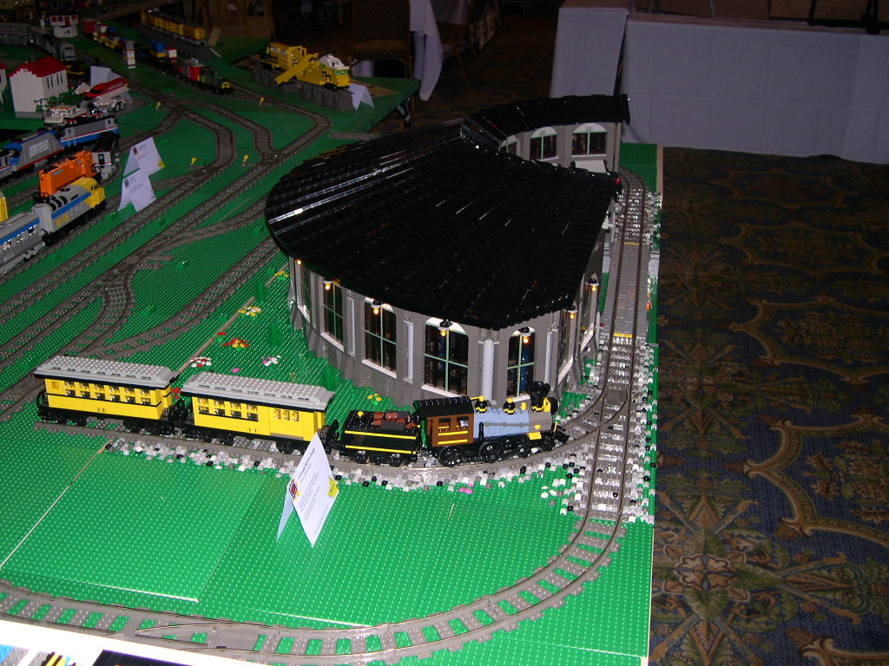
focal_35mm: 38
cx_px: 444
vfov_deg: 37.7
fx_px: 976
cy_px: 333
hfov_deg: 49.0
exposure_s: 1/60
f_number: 2.8
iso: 100
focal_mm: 8
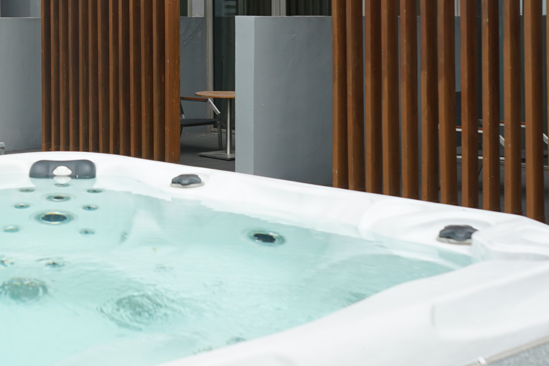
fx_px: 1022
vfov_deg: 19.8
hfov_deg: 28.7
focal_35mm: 67
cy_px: 20
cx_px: 41
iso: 100
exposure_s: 1/200
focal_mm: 28
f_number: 6.3
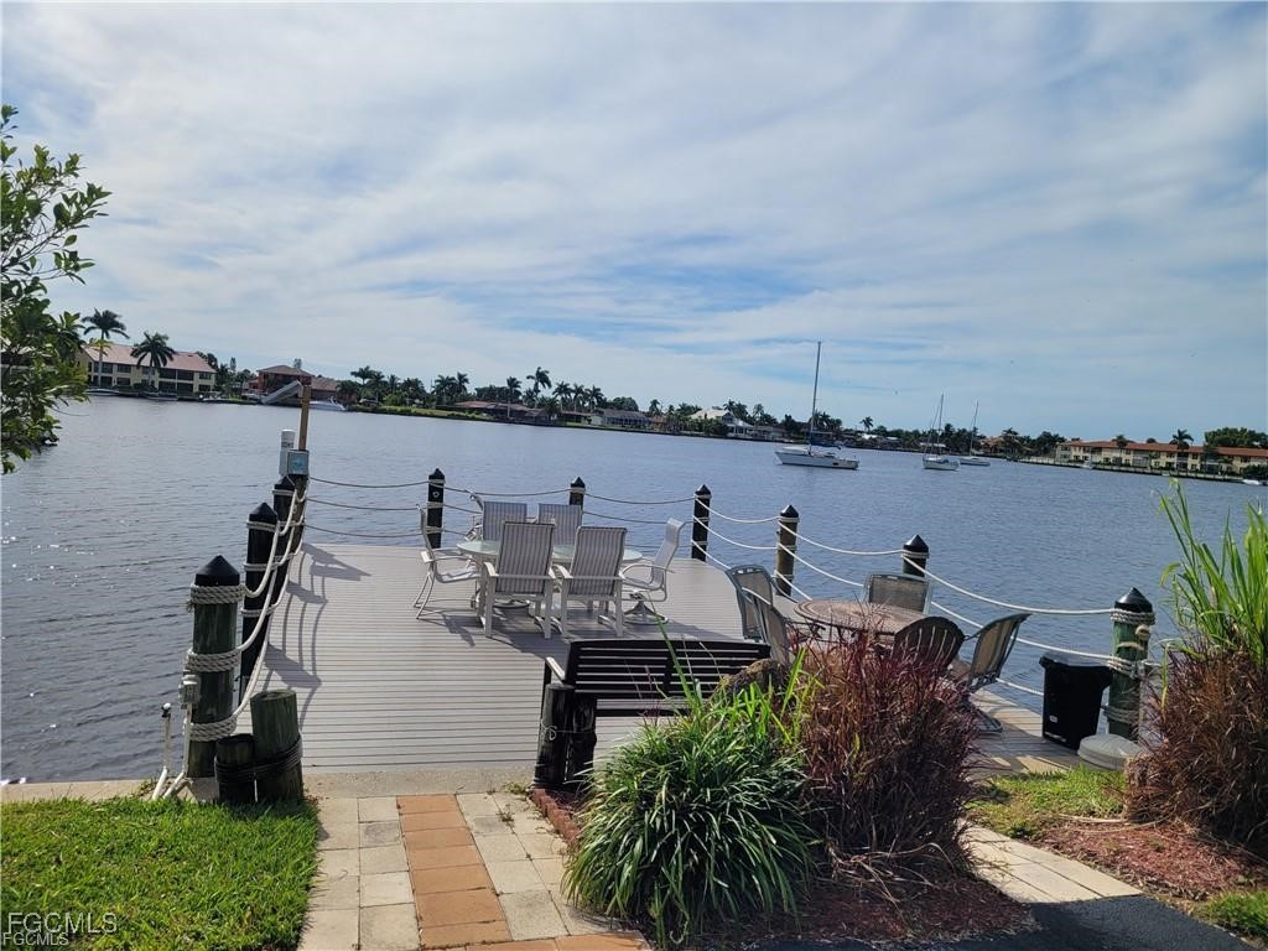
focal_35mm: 26
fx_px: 952
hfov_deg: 67.3
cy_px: 476
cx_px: 634
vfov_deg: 53.1
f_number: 1.8
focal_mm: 5.4
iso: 40
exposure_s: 1/5061
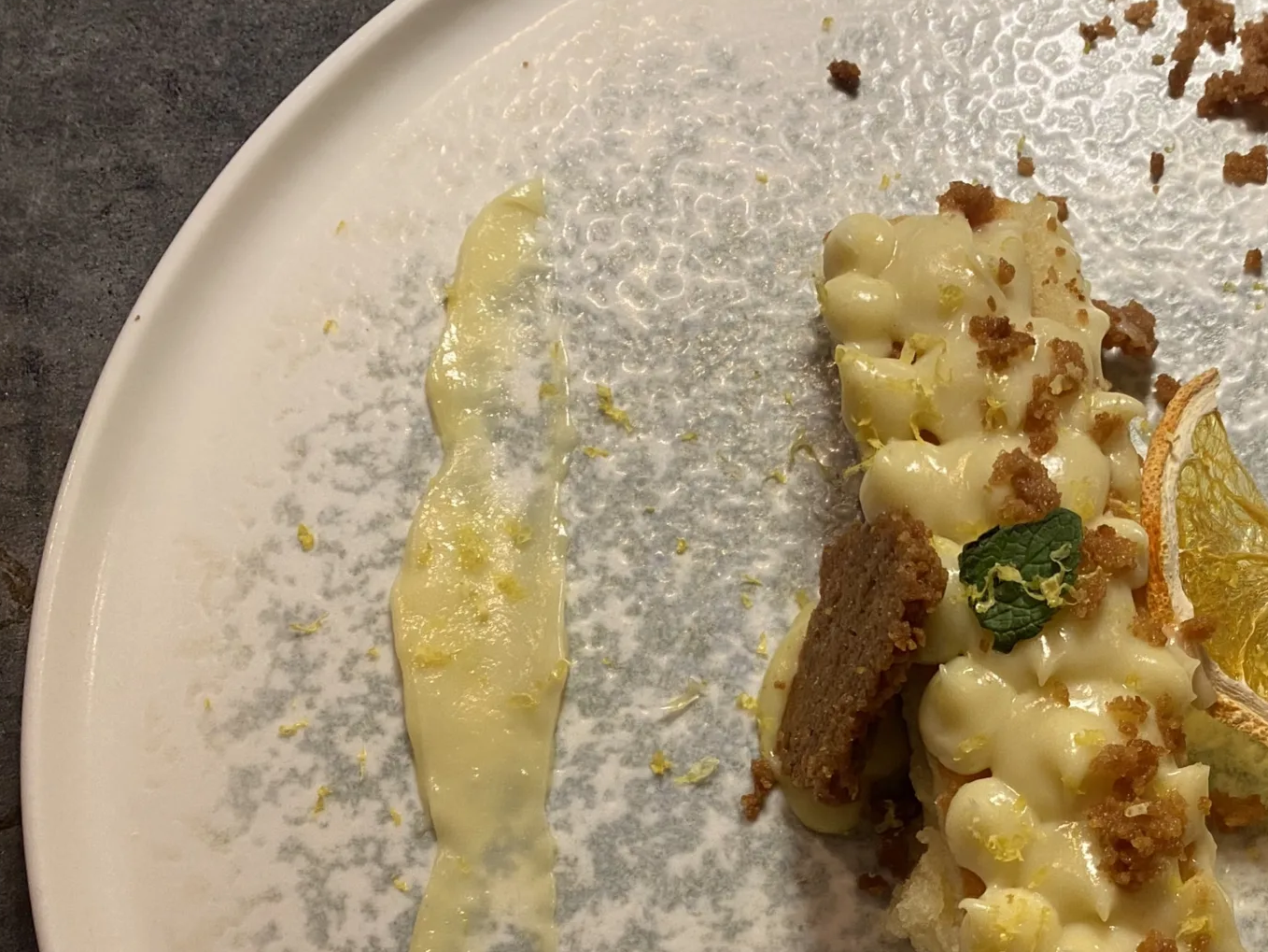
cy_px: 754
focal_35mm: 49
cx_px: 1092
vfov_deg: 29.1
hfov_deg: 36.9
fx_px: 1795
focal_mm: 4.25
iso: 100
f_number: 1.8
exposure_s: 1/51
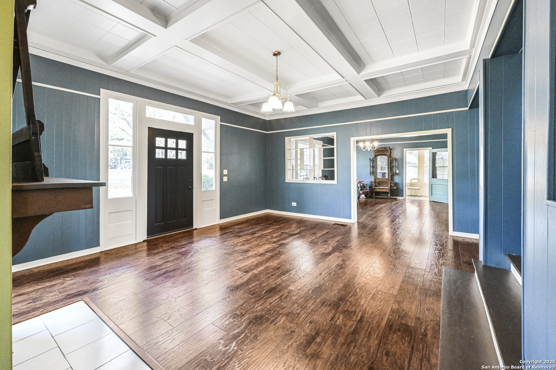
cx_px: 278
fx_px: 216
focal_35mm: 14
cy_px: 185
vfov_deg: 81.2
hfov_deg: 104.3
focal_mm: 14
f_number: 13
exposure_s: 1/15
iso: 7200
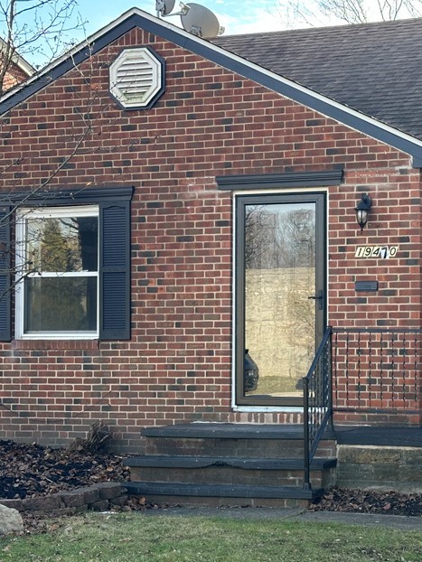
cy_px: 319
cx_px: 317
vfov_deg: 24.7
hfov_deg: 18.6
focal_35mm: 79
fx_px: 1283
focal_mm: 6.86
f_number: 1.78
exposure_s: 1/503
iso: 64
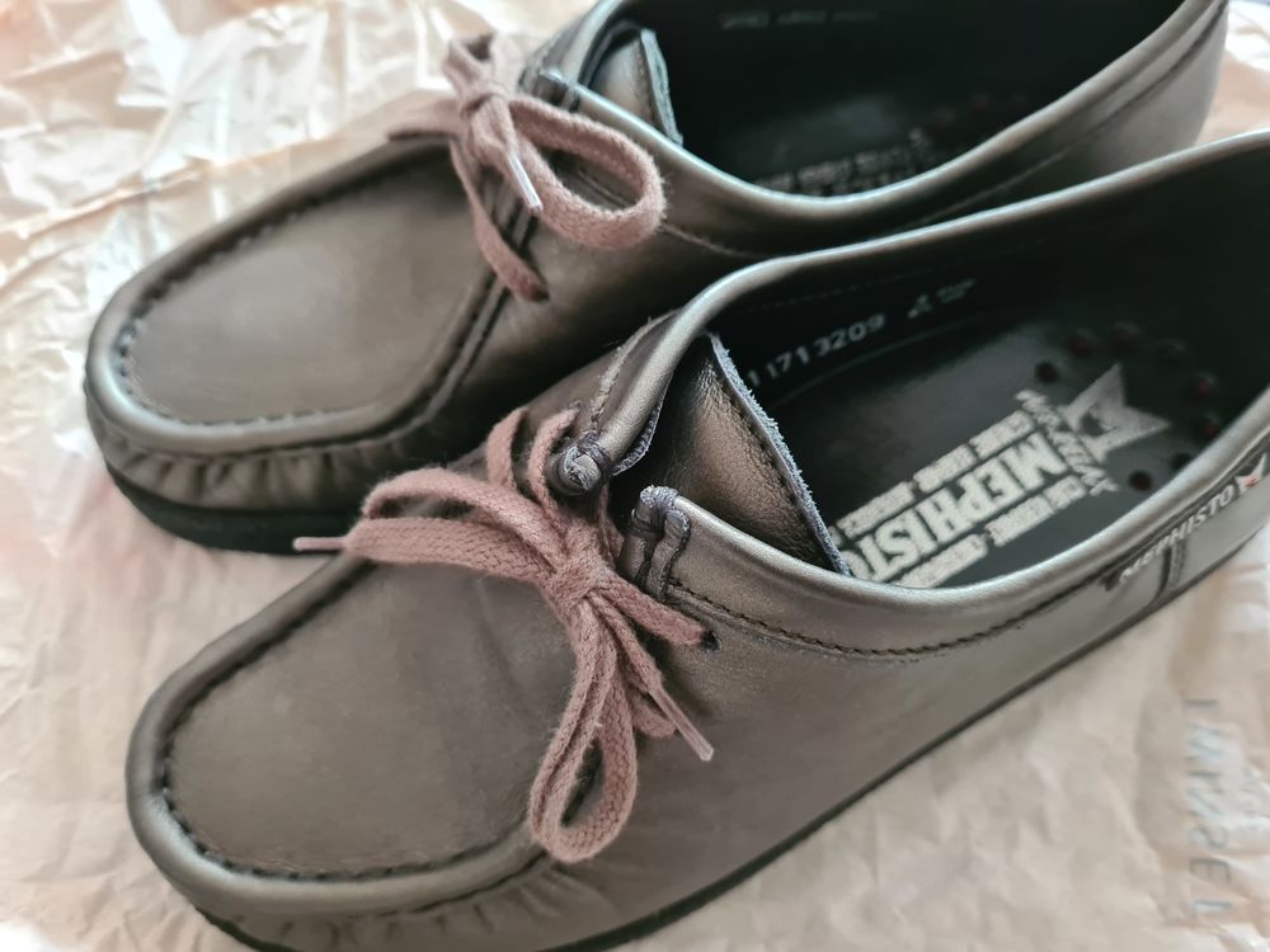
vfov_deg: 53.1
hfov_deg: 67.3
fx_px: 954
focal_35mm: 26
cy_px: 476
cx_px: 635
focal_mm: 5.4
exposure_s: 1/33
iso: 640
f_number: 1.8
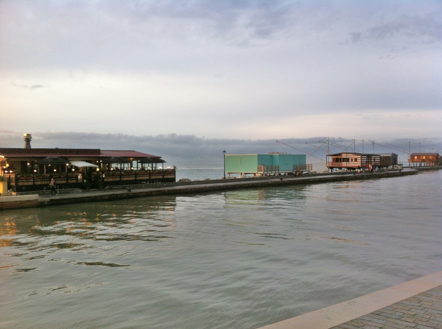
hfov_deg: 52.7
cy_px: 164
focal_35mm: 35
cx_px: 221
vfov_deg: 40.6
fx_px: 446
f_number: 2.8
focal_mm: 3.85
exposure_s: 1/60
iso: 80
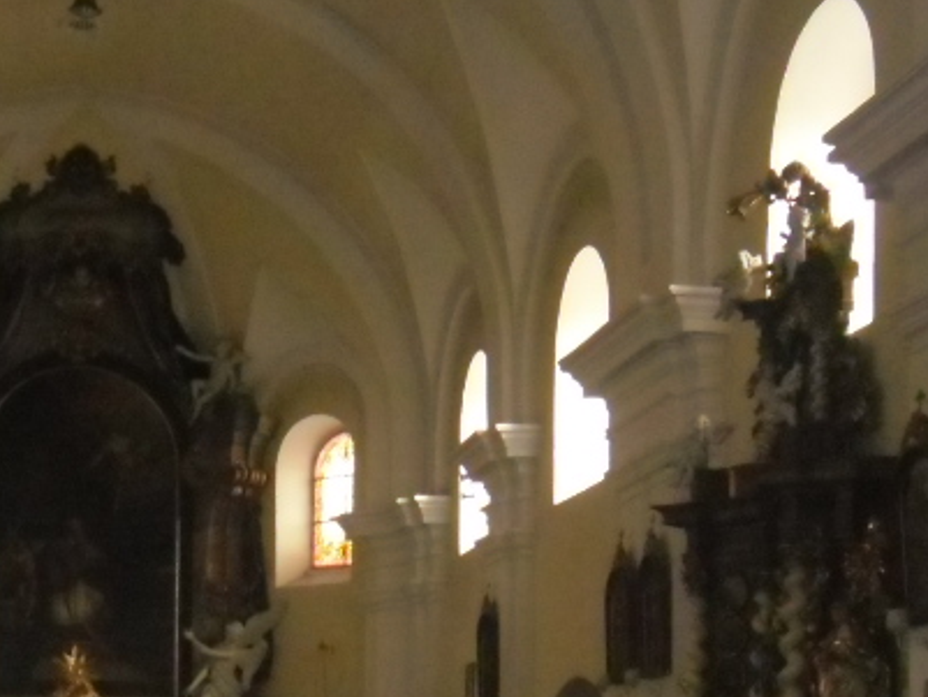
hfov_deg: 27.2
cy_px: 769
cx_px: 90
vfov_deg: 20.3
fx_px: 1850
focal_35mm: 69
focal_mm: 4.9
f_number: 3.5
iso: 400
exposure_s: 1/45
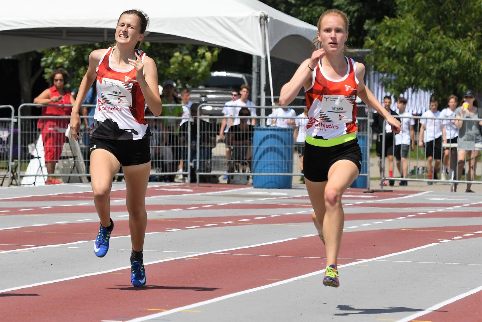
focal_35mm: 180
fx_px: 2410
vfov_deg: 7.6
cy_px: 161
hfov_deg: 11.4
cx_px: 241
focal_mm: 120
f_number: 5.6
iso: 100
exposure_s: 1/1000
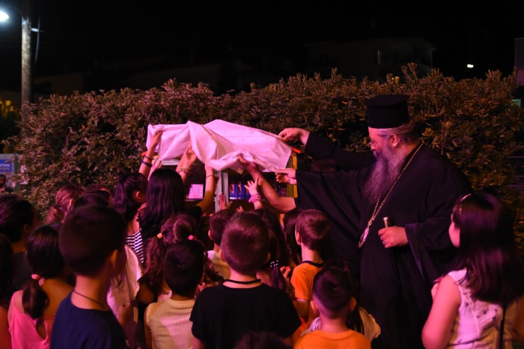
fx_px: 590
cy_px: 174
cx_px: 262
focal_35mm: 40
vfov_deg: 33.0
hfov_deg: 47.9
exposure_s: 1/80
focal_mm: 27
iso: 2500
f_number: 2.8
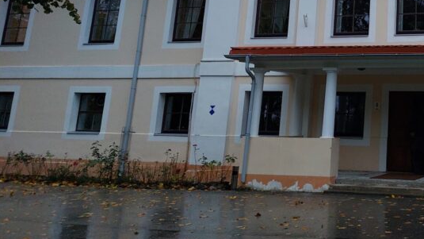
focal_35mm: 50
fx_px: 562
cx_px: 403
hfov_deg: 37.8
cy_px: -12
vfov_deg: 22.8
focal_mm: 5.23
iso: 320
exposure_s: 1/50
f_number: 1.8
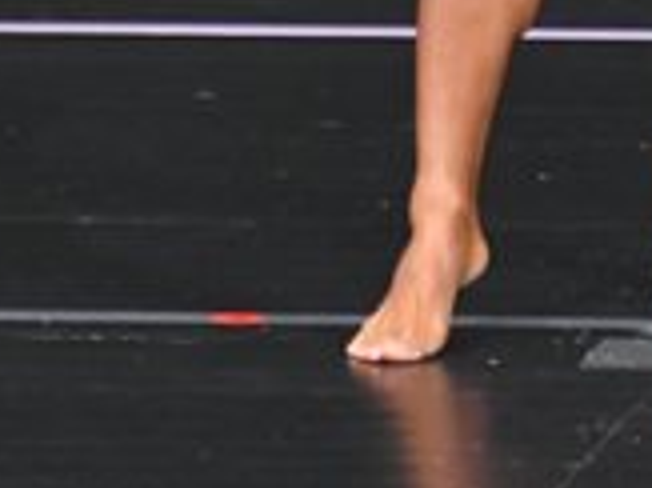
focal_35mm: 1716
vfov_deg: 0.9
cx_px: 590
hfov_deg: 1.2
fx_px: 32297
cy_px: -512
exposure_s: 1/400
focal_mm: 250
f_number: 5.6
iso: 4000
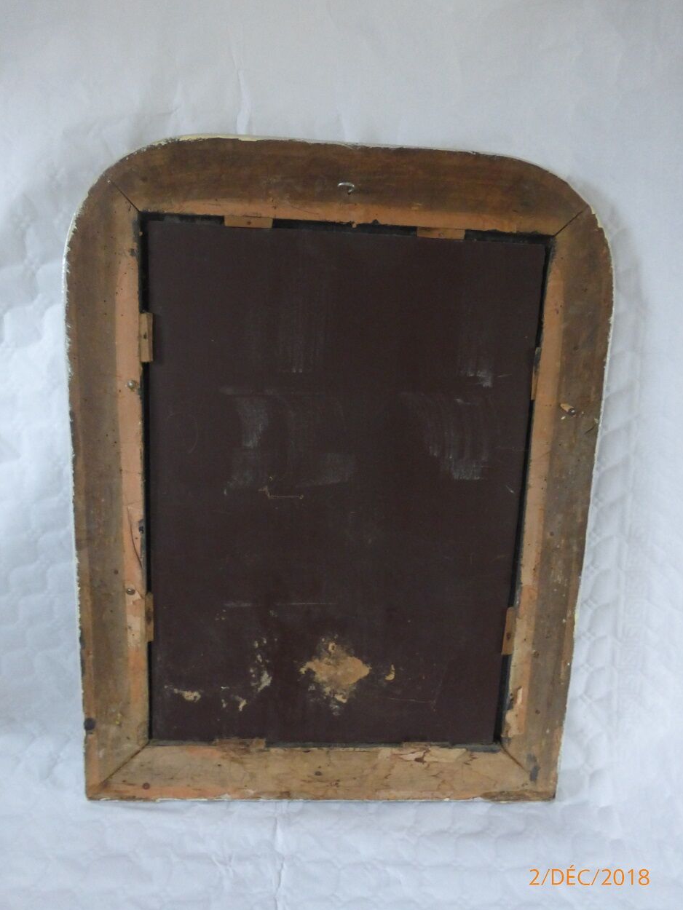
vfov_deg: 67.3
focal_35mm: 26
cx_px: 354
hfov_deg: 53.1
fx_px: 684
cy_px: 460
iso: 400
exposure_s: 1/5
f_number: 3.3
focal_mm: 4.3
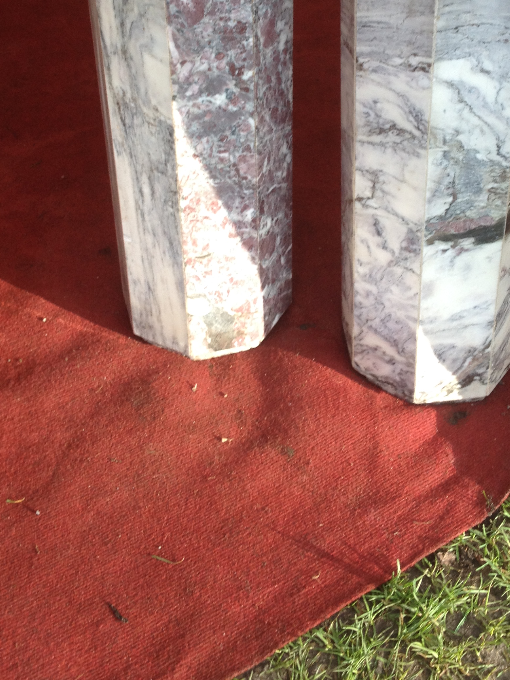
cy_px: 175
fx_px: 1080
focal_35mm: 55
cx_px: 275
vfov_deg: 34.2
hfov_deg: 26.6
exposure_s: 1/148
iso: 50
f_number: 2.4
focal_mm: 4.28
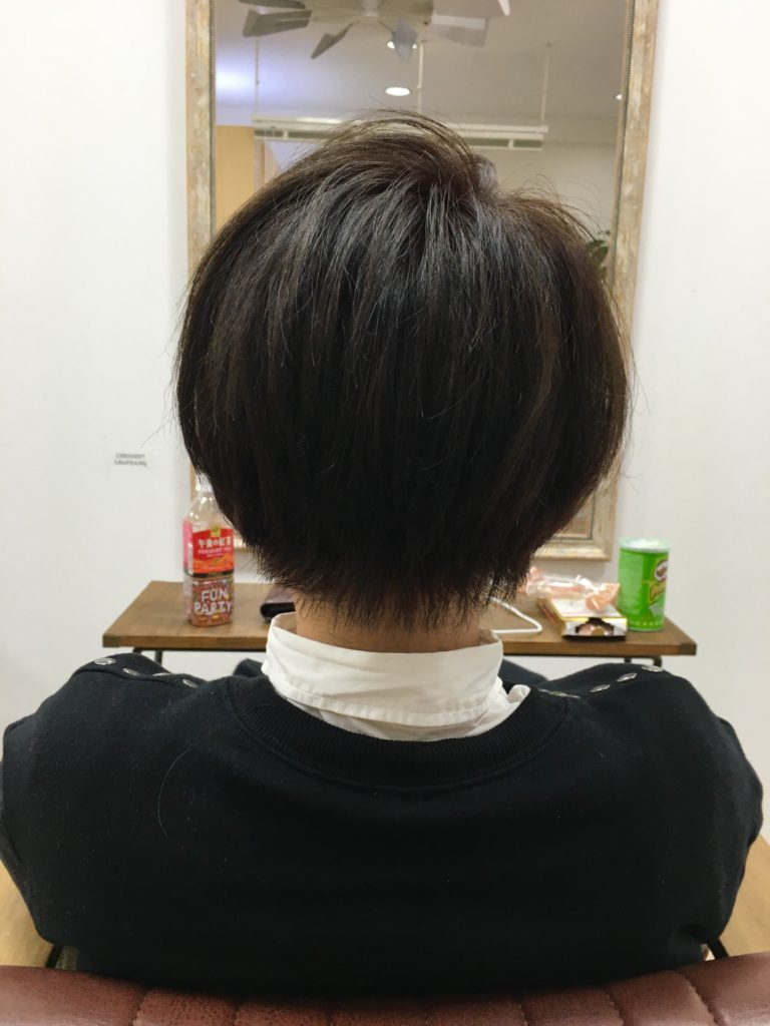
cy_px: 513
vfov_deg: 61.7
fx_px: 860
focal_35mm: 29
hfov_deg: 48.2
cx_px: 385
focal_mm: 4.15
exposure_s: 1/30
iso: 40
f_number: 2.2
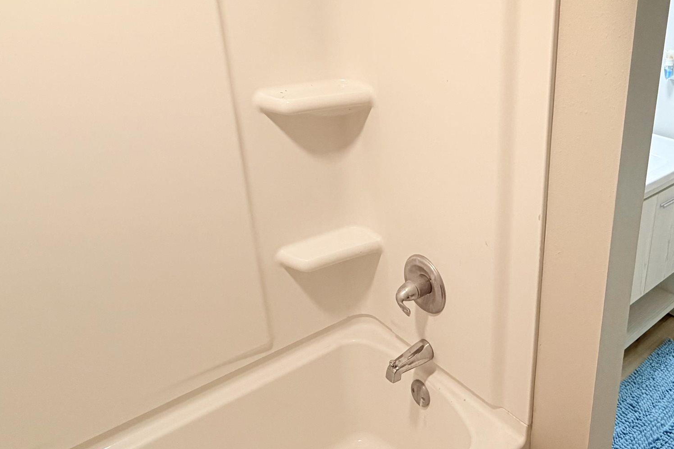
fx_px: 562
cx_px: 527
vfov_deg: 43.4
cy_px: 178
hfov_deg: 57.8
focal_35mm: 30
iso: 250
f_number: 2.2
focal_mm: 2.22
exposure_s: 1/120
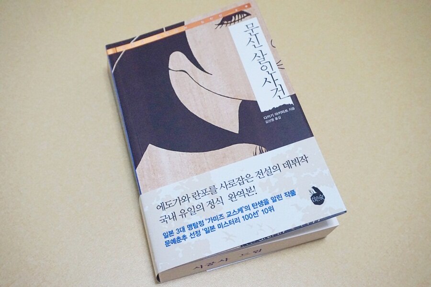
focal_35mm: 39
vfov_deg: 34.2
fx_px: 467
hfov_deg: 49.6
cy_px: 144
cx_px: 216
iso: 2500
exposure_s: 1/100
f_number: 5
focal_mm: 26
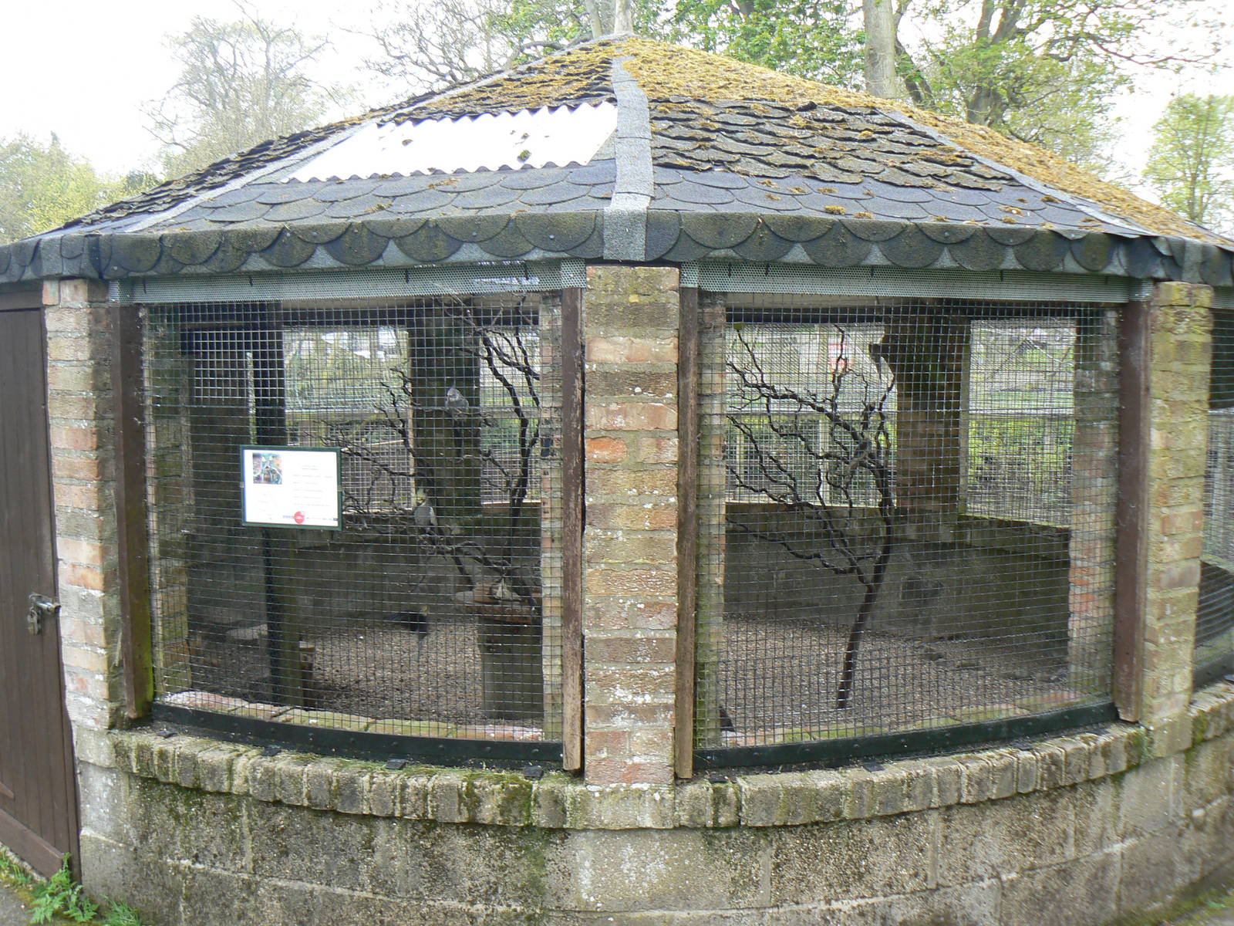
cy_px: 463
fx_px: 1283
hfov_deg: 51.4
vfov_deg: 39.7
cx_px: 617
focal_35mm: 36
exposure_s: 1/100
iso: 80
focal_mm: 6
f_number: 4
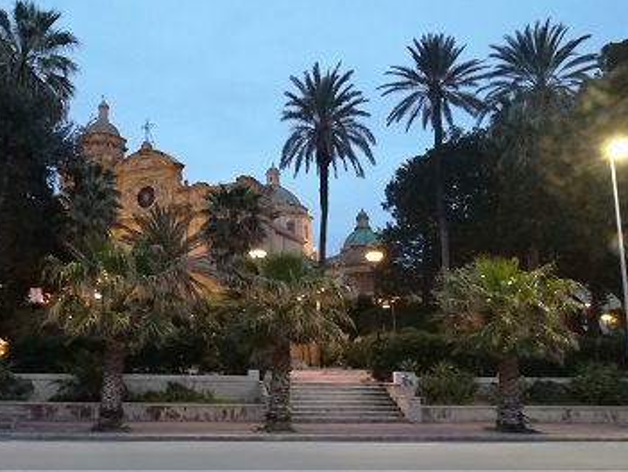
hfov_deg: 49.2
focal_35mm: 37
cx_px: 206
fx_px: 672
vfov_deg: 38.7
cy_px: 214
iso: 640
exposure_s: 1/14.3
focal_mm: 3.83
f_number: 2.2
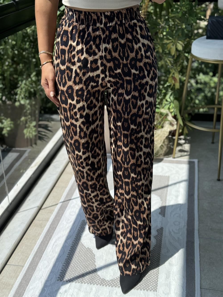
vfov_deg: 39.7
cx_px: 112
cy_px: 148
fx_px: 412
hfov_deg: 30.3
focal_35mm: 48
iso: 64
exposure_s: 1/747
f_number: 1.78
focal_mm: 6.76
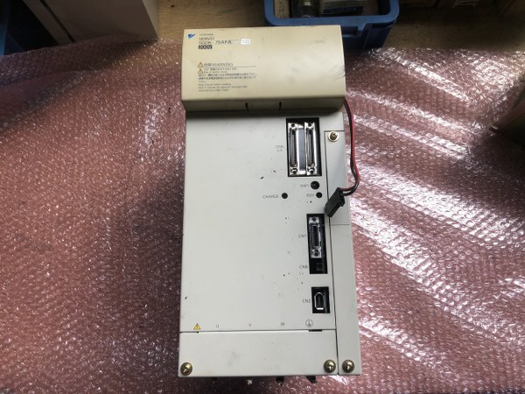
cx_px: 262
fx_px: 425
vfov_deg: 49.7
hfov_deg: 63.4
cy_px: 197
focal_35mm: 28
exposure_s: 1/120
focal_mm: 3.99
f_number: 1.8
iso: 25
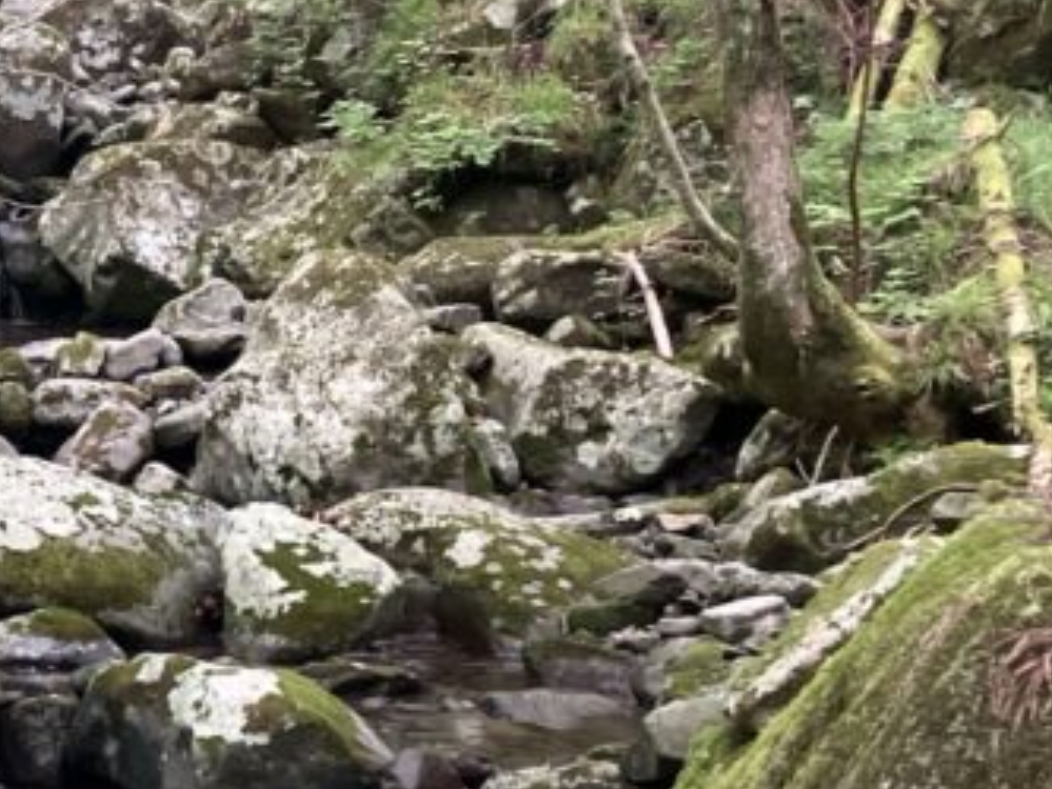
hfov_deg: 21.5
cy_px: 492
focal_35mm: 86
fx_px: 2615
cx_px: -120
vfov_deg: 17.2
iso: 250
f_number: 1.8
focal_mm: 3.99
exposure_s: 1/60
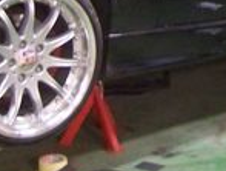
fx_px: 1080
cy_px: -59
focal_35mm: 165
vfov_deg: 8.9
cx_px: 166
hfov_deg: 11.9
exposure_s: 1/6
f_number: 2.8
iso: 400
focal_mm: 6.3
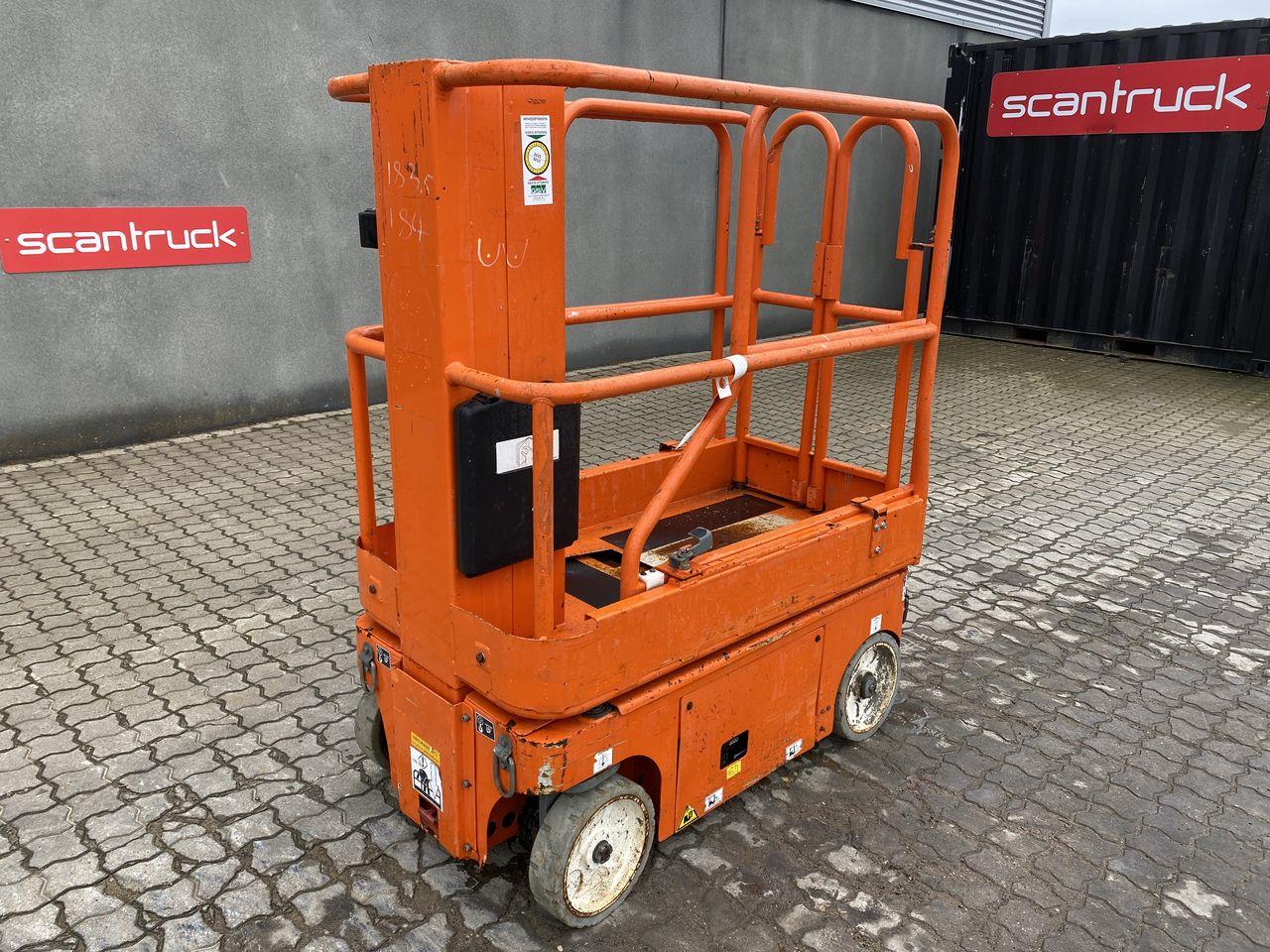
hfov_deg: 67.3
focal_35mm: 26
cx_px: 635
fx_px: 954
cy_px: 476
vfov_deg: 53.1
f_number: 1.8
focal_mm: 4.25
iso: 32
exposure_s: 1/175
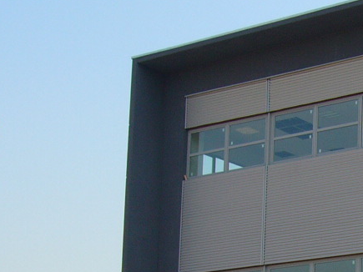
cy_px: 308
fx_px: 1080
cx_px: 499
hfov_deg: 17.6
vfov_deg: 14.0
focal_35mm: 103
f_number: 5.6
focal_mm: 5.8
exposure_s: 1/160
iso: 64
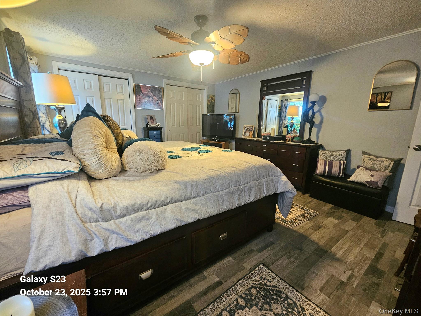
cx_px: 210
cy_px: 158
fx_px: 158
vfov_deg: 89.9
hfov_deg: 106.2
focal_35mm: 13
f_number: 2.2
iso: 400
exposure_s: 1/30
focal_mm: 2.2
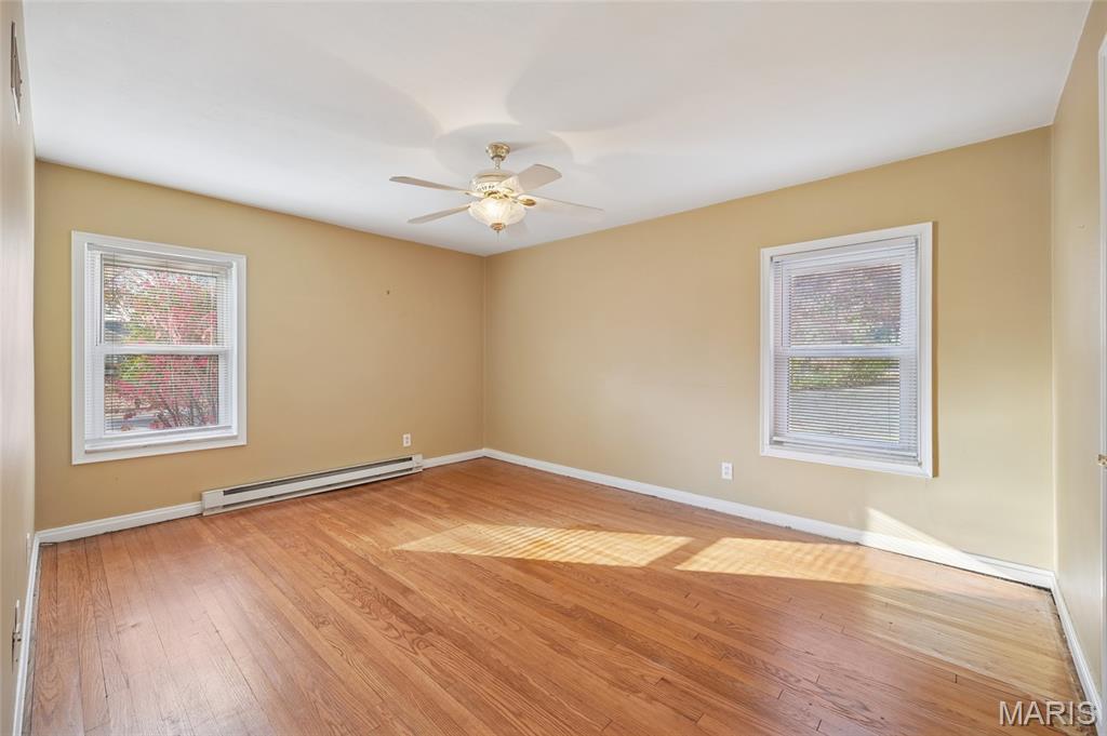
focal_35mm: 14
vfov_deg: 81.1
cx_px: 554
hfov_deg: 104.3
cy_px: 368
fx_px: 430
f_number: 8
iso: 400
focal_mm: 14
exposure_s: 1/15
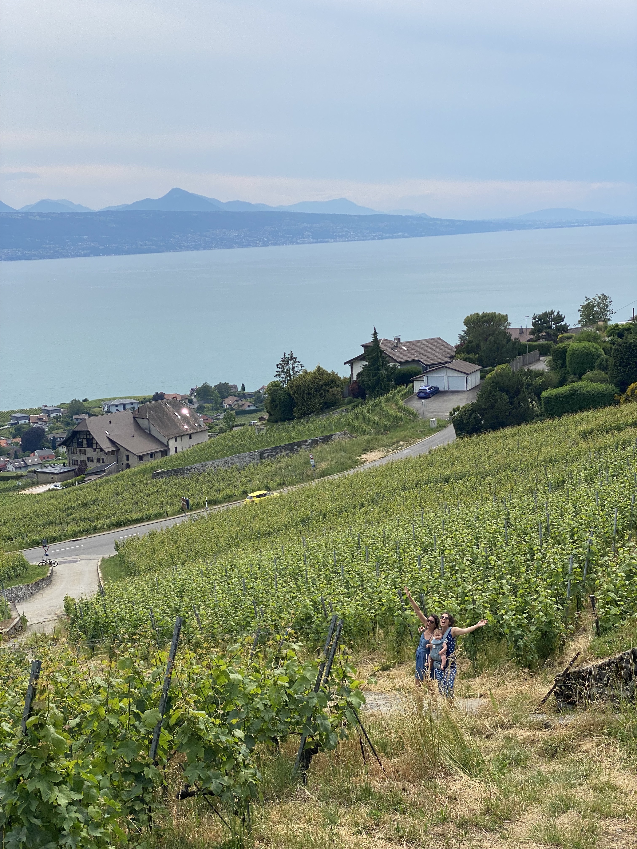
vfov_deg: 36.8
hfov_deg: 28.0
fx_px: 1276
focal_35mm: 52
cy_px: 424
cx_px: 318
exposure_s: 1/1453
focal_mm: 6
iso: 20
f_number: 2
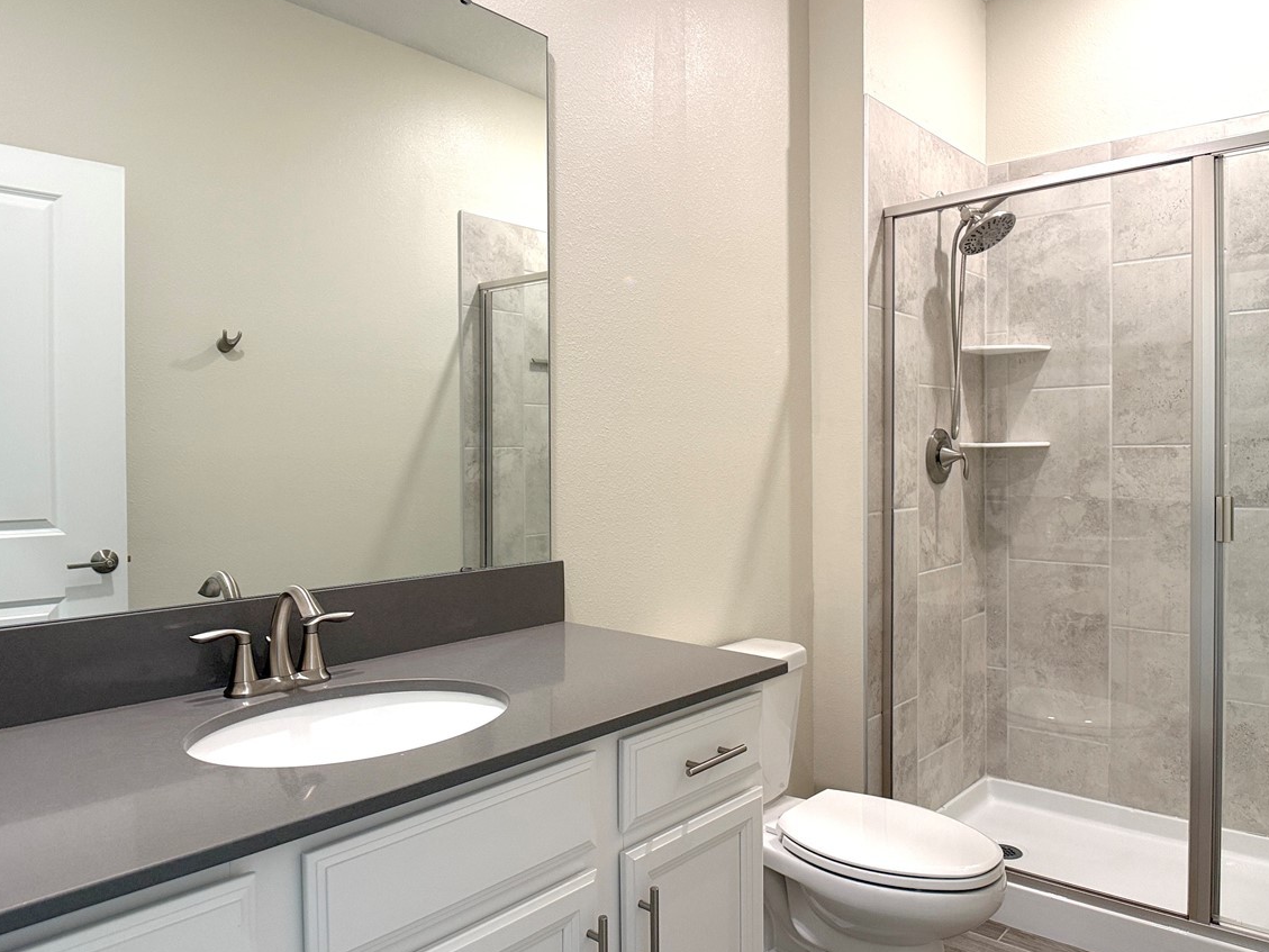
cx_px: 672
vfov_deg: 41.8
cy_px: 469
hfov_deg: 53.9
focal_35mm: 34
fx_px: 1247
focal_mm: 6.76
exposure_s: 1/120
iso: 200
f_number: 1.78
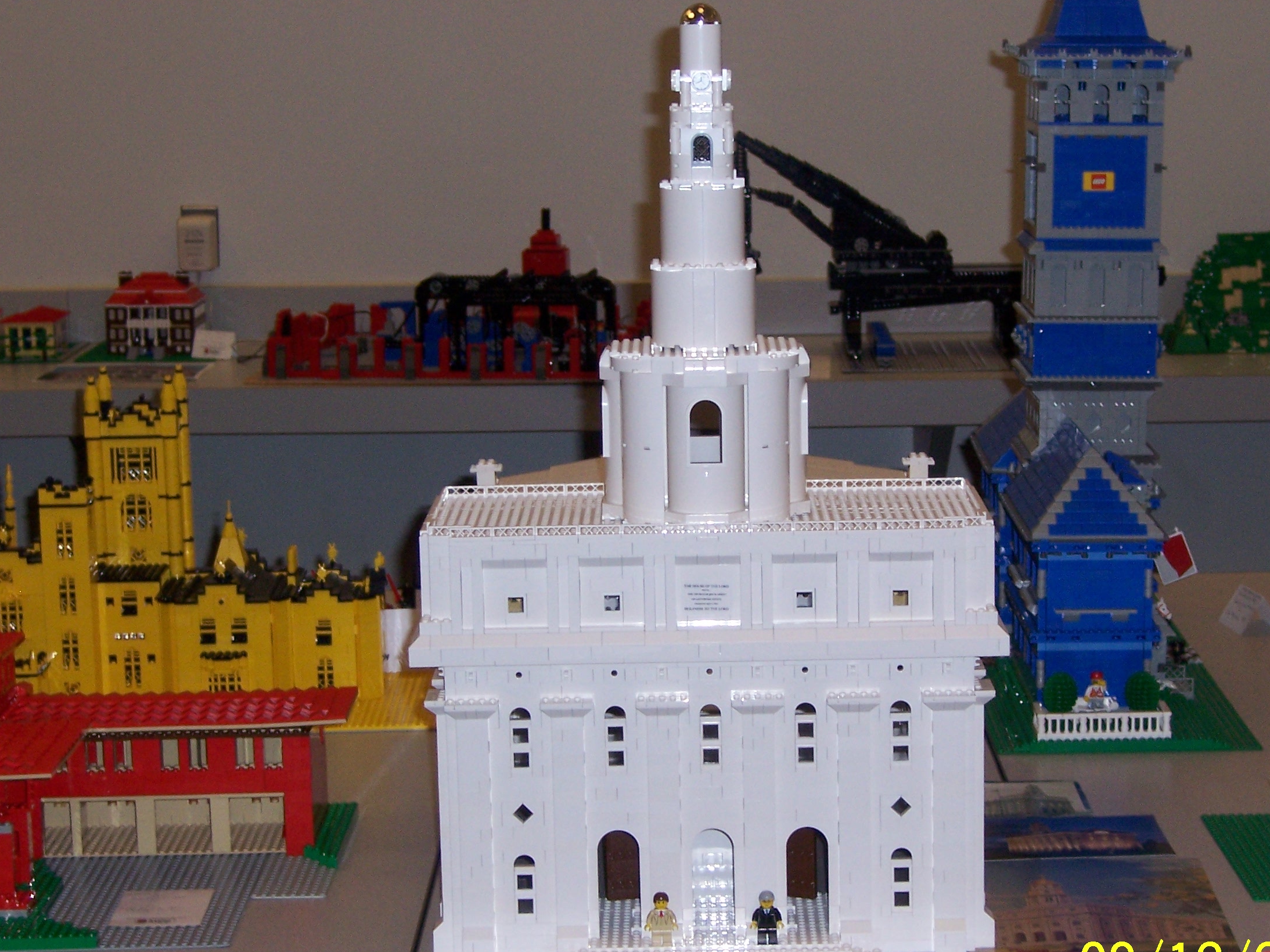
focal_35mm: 86
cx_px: 703
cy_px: 553
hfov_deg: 22.7
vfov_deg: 17.2
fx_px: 3155
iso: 140
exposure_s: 1/90
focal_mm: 12.1
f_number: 4.3
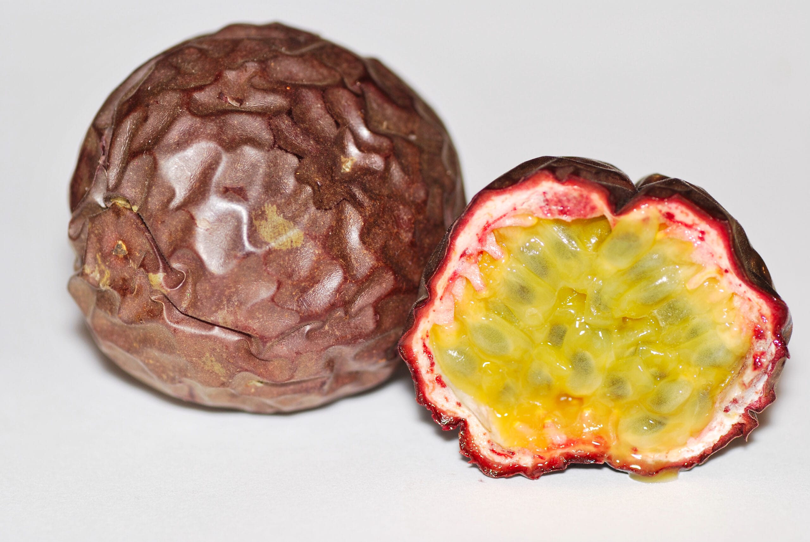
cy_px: 271
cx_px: 405
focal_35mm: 135
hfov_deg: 15.2
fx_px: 3041
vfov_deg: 10.2
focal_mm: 90
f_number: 7.1
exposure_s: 1/200
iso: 200
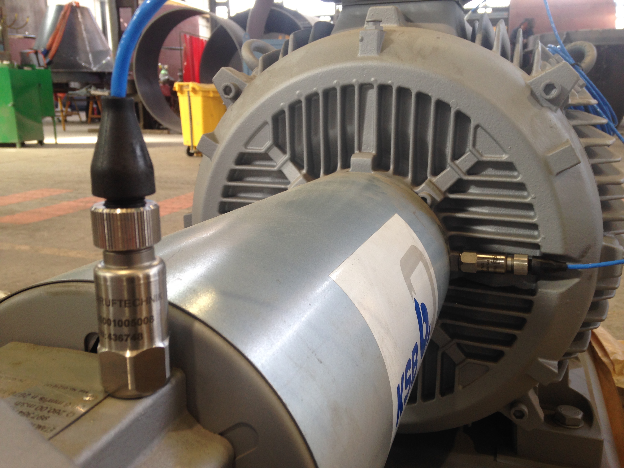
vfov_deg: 42.9
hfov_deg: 55.4
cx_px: 312
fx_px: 595
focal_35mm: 33
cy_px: 234
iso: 50
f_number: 2.4
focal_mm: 4.12
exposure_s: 1/24
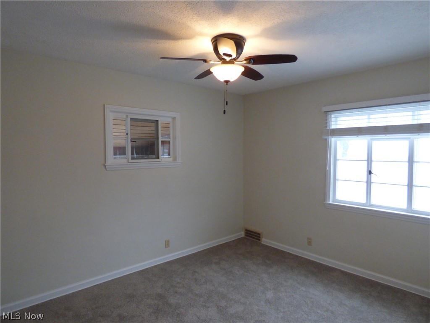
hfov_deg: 81.7
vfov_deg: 66.0
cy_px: 162
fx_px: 248
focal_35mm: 20
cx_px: 215
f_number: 2.8
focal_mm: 3.58
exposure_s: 1/60
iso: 400
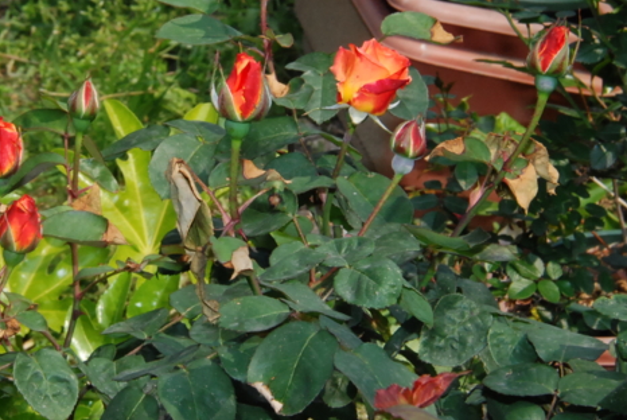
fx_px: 4270
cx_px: 178
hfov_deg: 8.4
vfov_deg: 5.6
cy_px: 104
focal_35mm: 245
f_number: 25
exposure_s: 1/200
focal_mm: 95
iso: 800
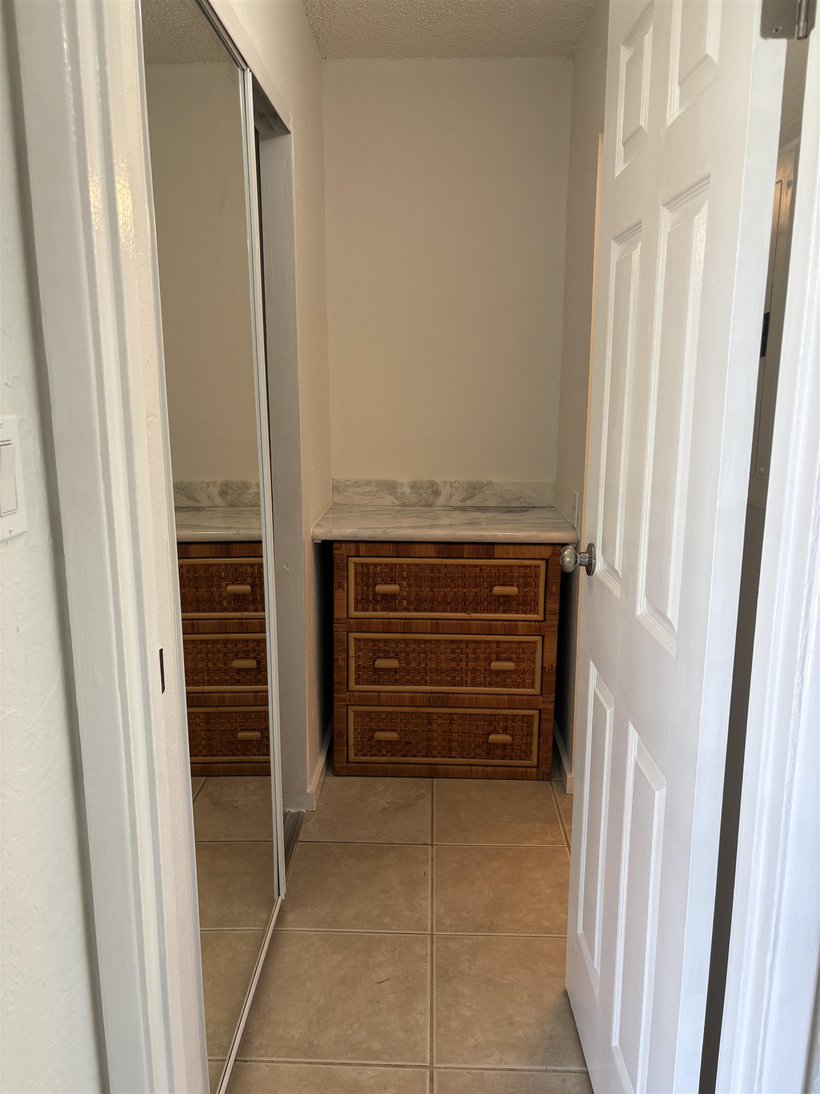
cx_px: 410
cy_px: 547
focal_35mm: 26
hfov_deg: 53.1
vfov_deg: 67.3
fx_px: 821
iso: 80
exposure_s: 1/60
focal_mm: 5.96
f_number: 1.6
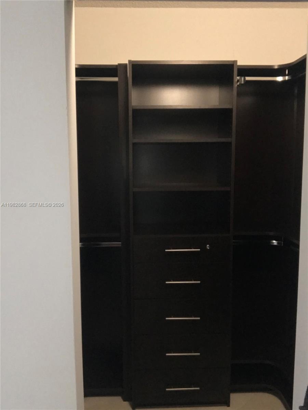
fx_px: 379
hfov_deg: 44.2
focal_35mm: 32
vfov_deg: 56.8
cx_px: 154
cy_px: 205
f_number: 2.2
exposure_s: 1/20
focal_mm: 2.87
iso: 125
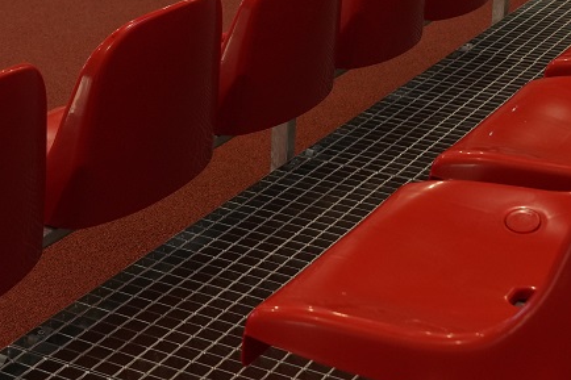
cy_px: 29
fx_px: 1316
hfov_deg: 24.4
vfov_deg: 16.2
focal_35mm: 83
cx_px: 195
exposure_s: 1/100
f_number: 5
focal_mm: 24
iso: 800
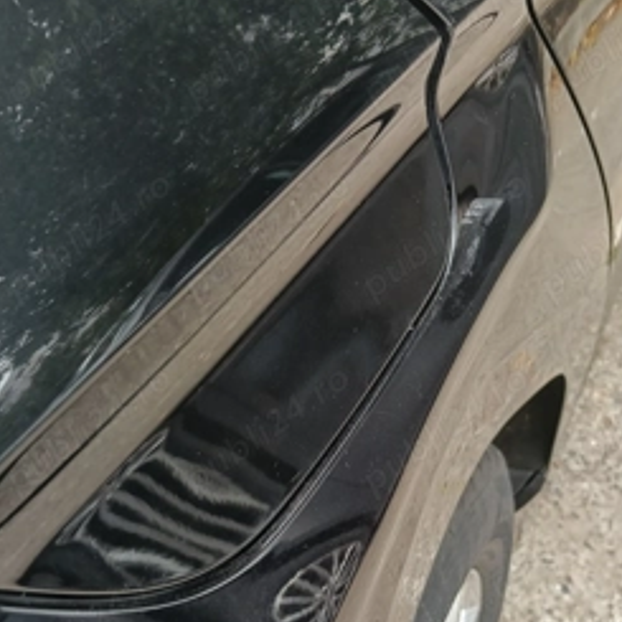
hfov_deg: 42.7
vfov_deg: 41.5
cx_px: 355
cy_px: 472
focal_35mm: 39
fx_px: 793
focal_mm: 3.98
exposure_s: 1/100
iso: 125
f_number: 1.8
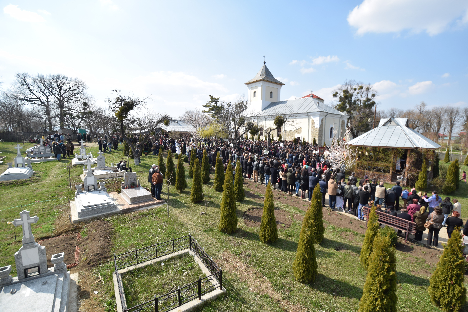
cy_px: 156
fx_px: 195
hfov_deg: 100.4
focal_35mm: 15
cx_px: 234
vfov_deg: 77.3
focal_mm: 10
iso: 100
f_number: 7.1
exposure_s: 1/200
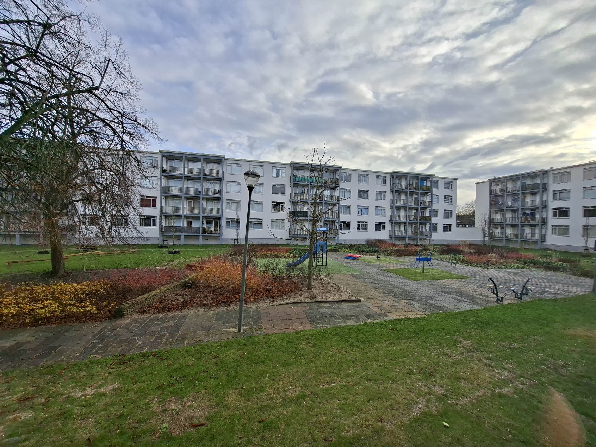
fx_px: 224
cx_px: 298
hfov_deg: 106.2
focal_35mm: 13
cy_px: 224
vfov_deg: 89.9
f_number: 2.2
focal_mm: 1.7
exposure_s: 1/419
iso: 40
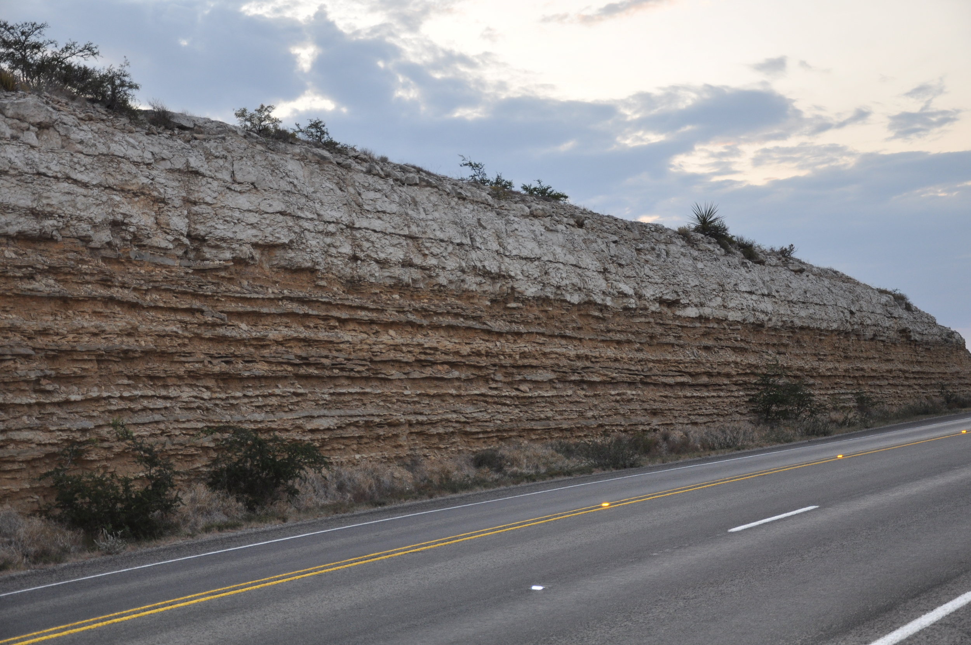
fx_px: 1697
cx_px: 486
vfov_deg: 21.5
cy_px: 322
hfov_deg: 31.9
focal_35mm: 63
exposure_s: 1/160
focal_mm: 42
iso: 400
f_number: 4.8
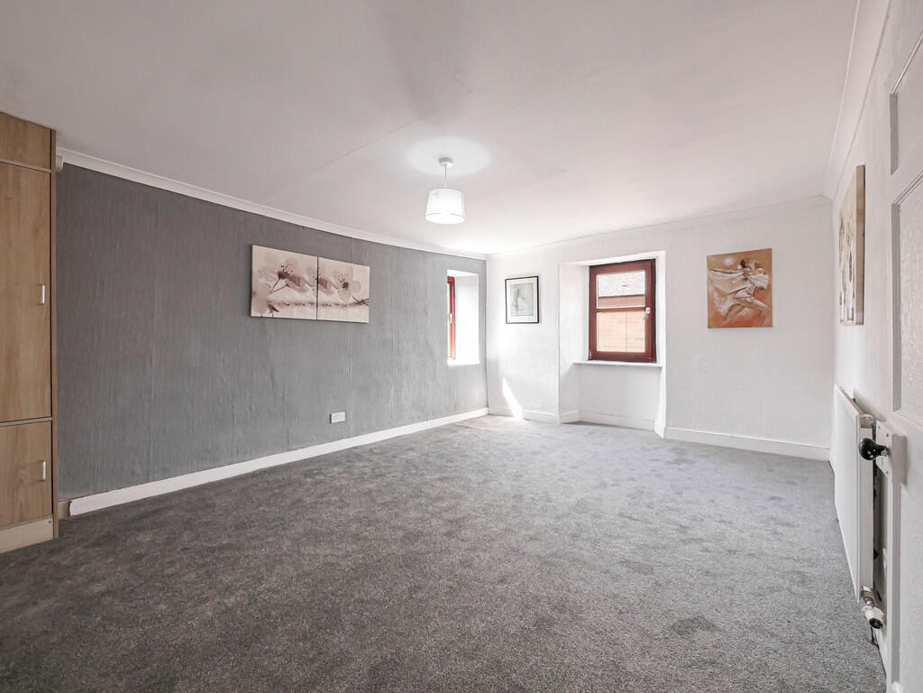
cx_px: 462
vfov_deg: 85.7
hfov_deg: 102.1
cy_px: 346
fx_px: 373
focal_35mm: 14
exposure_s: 1/60
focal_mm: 7
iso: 640
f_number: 4
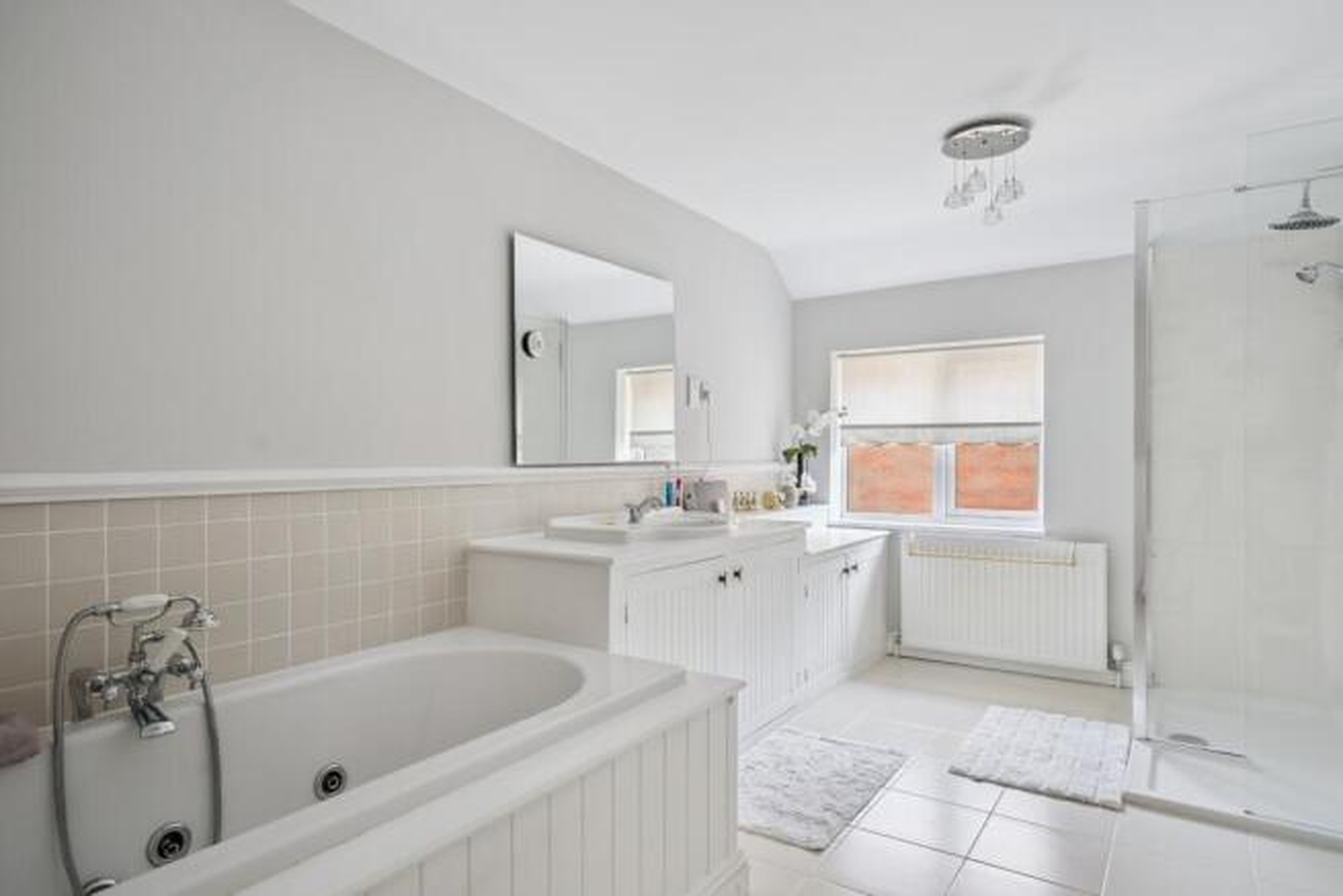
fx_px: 709
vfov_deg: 64.6
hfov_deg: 86.9
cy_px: 448
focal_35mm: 19
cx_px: 672
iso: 250
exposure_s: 1/6
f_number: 5.6
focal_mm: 19
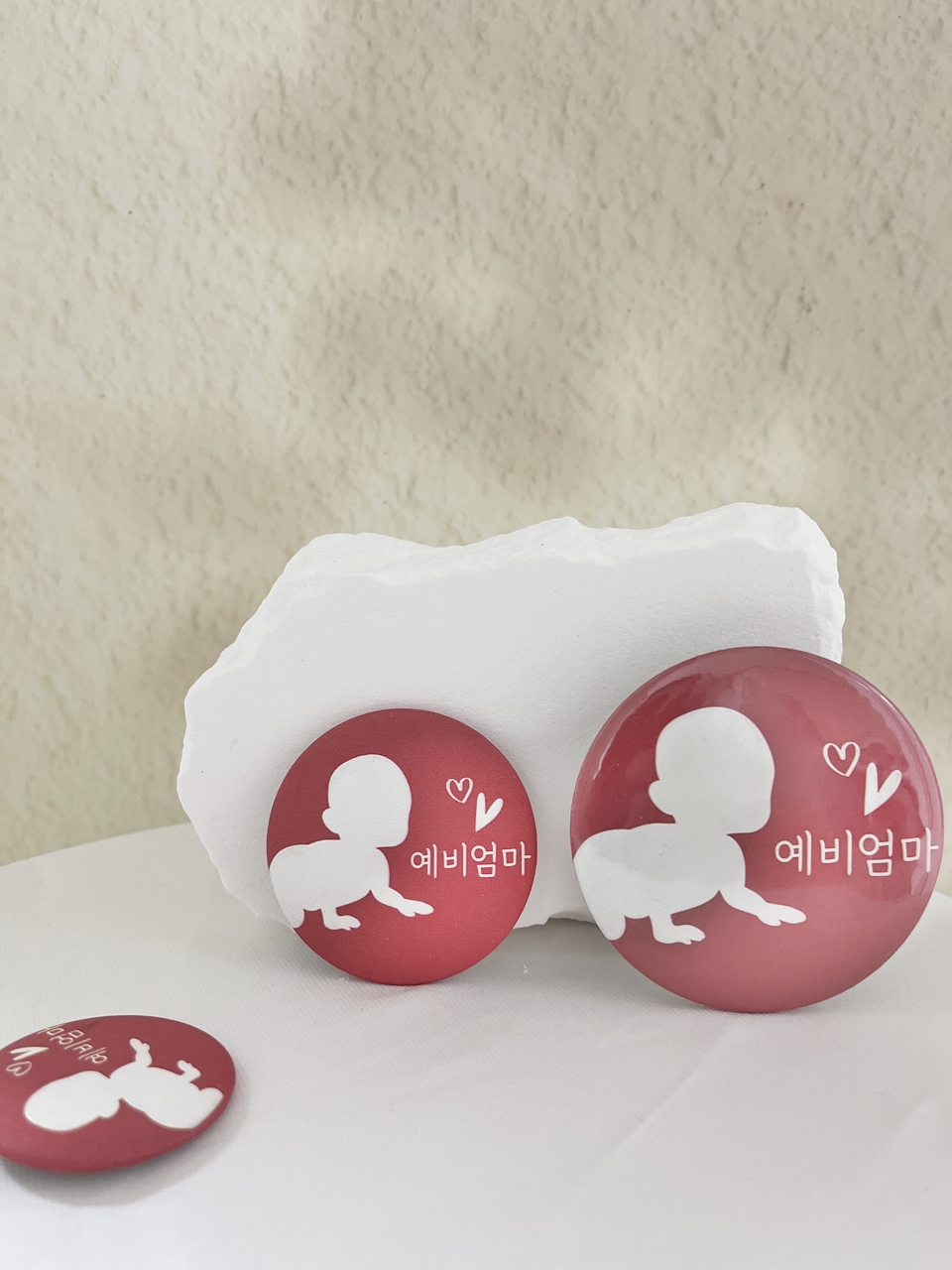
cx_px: 476
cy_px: 635
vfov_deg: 67.3
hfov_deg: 53.1
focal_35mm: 26
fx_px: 953
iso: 160
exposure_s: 1/60
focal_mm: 5.1
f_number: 1.6
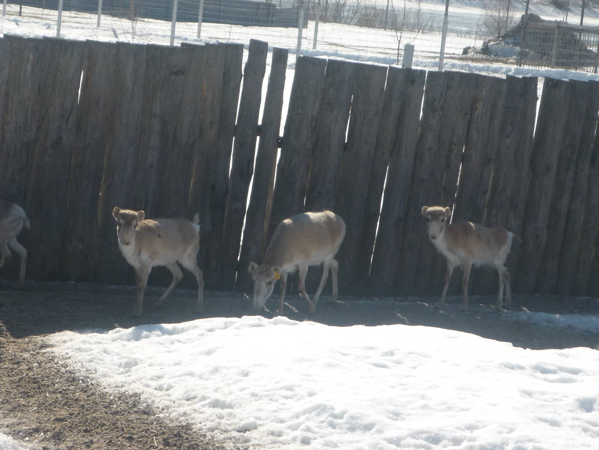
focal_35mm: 127
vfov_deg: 11.7
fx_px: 2198
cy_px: 225
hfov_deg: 15.5
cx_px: 300
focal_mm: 16.5
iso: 100
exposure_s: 1/640
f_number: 5.1
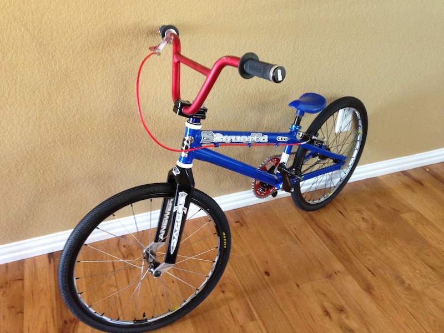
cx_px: 222
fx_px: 423
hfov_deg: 55.4
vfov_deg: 42.9
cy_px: 166
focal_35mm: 33
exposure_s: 1/20
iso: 250
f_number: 2.4
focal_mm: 4.12
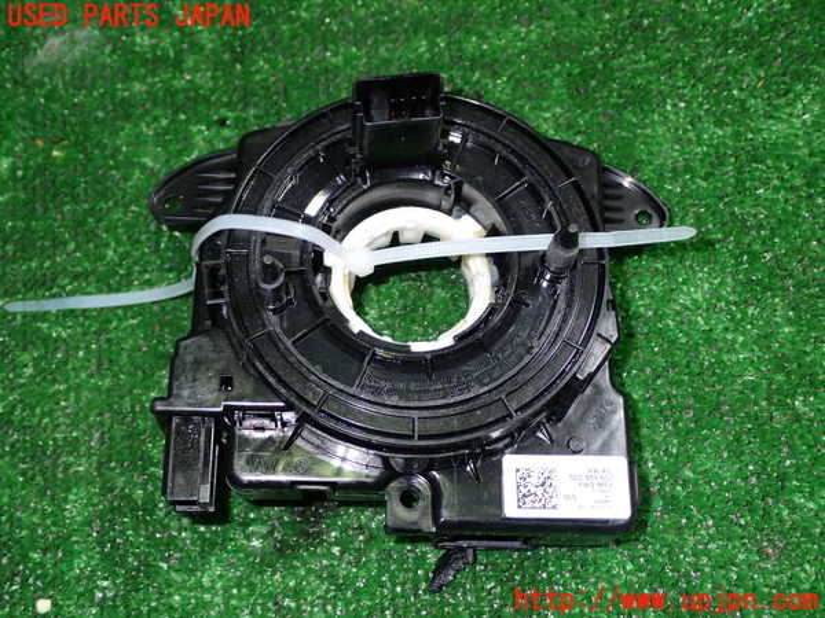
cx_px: 412
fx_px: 1120
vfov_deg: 30.9
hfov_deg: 40.4
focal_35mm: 47
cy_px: 309
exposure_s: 1/50
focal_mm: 8.4
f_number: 3.1
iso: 200
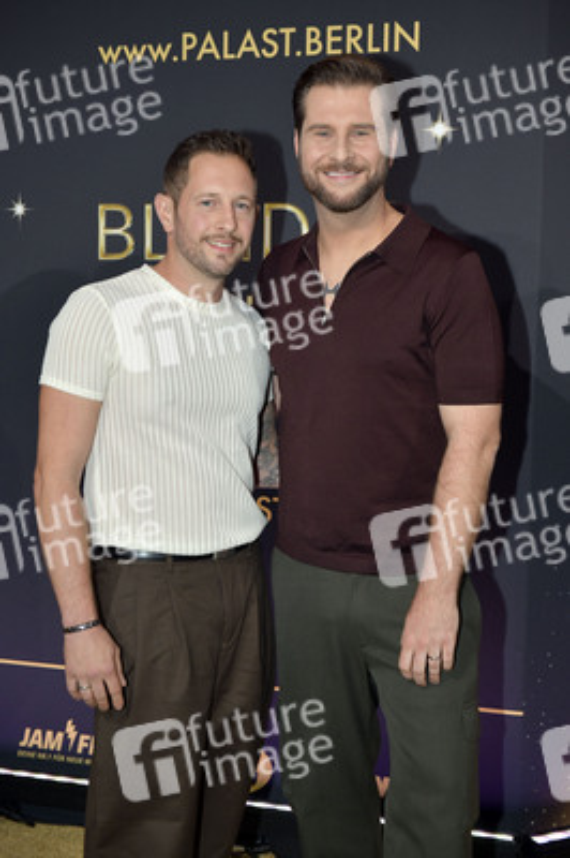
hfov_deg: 23.3
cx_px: 285
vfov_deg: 34.5
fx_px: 1380
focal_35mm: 58
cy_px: 429
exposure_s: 1/250
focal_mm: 58
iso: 1250
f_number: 6.3
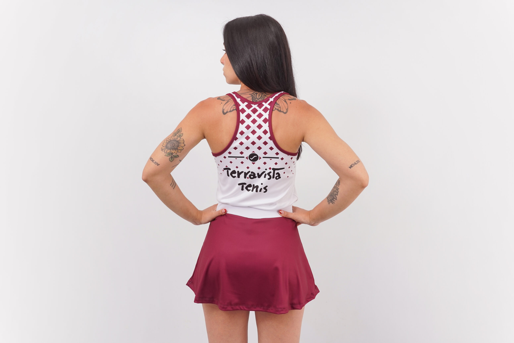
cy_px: 172
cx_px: 257
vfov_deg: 43.6
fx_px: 428
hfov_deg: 61.9
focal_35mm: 30
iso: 160
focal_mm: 30
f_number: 14
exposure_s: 1/160
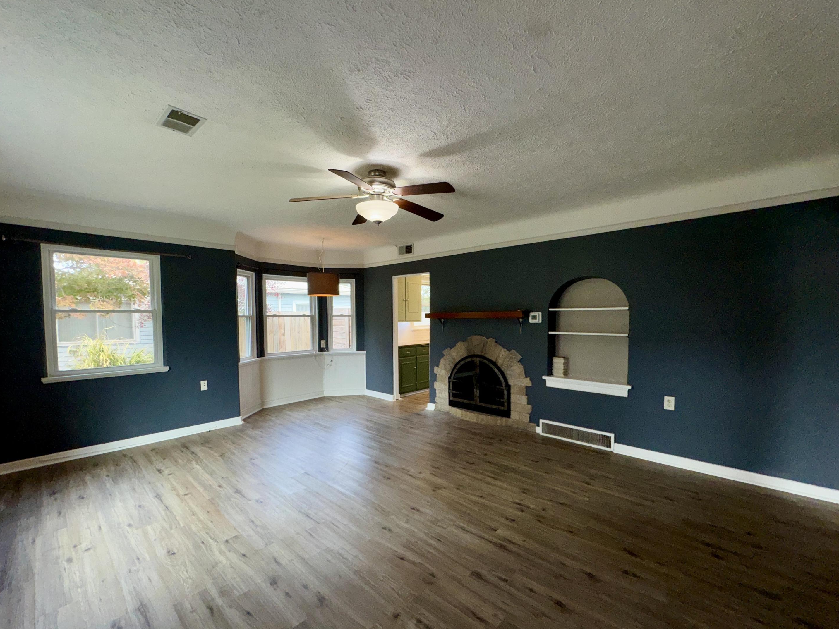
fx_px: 364
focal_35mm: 15
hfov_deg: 98.2
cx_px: 419
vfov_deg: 81.7
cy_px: 331
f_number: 2.2
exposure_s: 1/122
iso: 64
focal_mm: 2.22
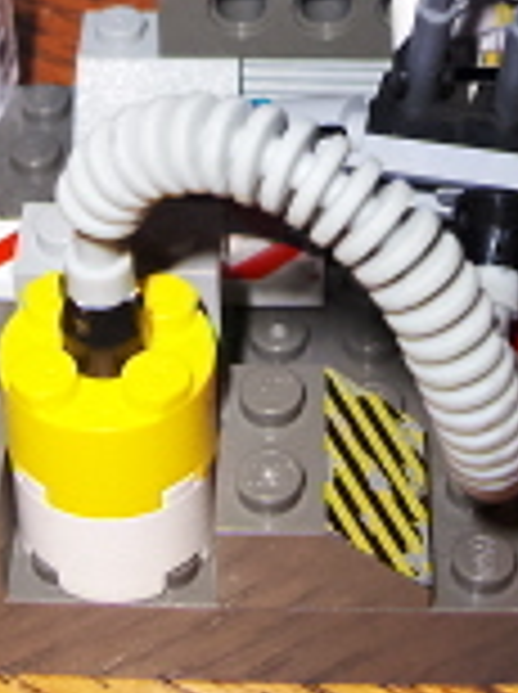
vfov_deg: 20.3
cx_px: 180
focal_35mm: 91
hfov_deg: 16.2
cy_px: -130
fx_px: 1821
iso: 100
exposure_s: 1/60
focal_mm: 7.5
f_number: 5.5
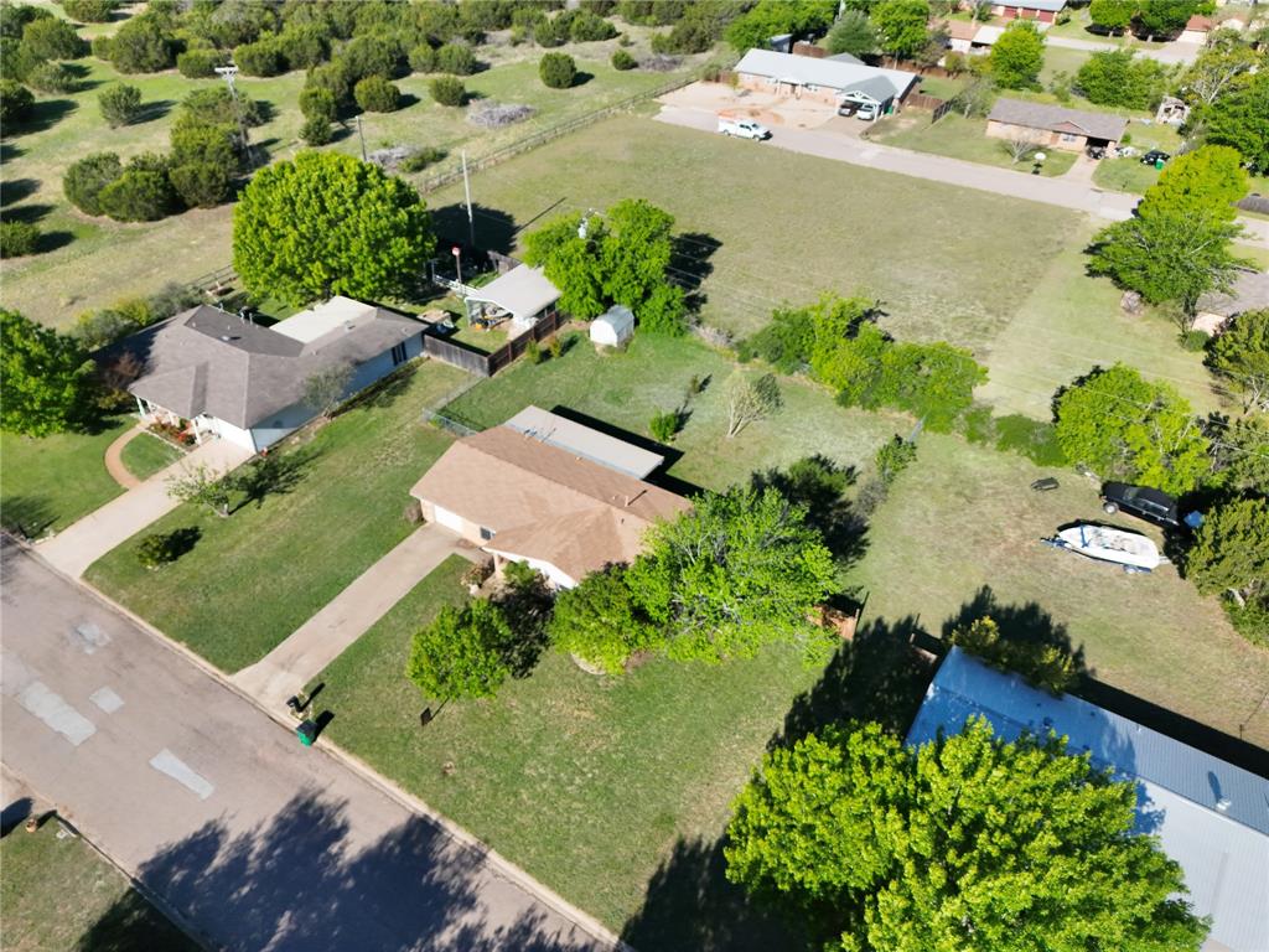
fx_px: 880
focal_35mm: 24
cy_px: 476
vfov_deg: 56.8
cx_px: 634
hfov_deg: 71.6
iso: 180
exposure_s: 1/4000
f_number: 1.7
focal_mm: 6.72
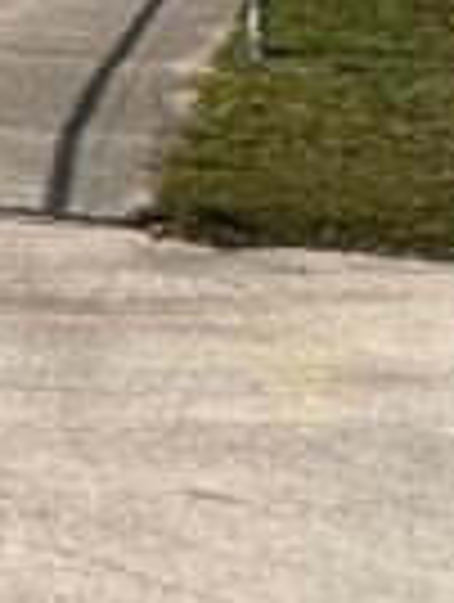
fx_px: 1743
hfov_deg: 8.2
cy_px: -292
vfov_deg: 17.6
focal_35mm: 100
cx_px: -1349
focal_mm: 2.22
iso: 50
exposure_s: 1/2415
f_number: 2.2
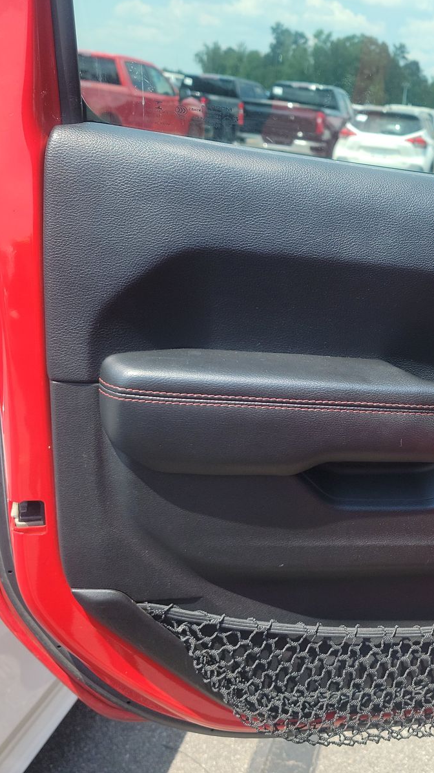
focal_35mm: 35
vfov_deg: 56.6
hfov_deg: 32.1
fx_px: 716
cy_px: 386
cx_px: 391
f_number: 1.8
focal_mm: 6.7
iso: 50
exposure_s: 1/336
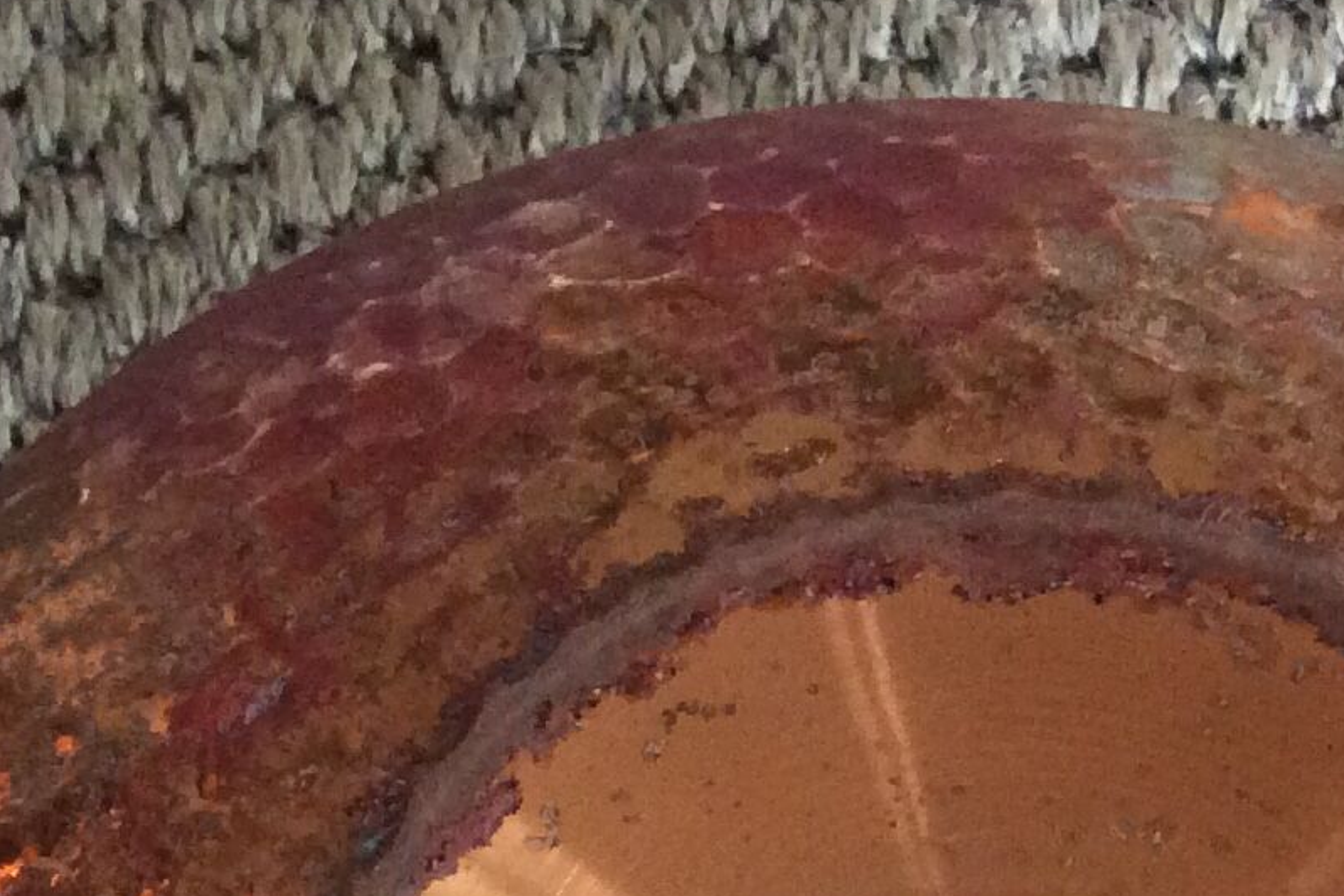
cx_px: 792
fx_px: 4032
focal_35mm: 108
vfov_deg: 12.0
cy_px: 1391
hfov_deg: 18.9
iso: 250
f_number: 2.4
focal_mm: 3.3
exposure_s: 1/25
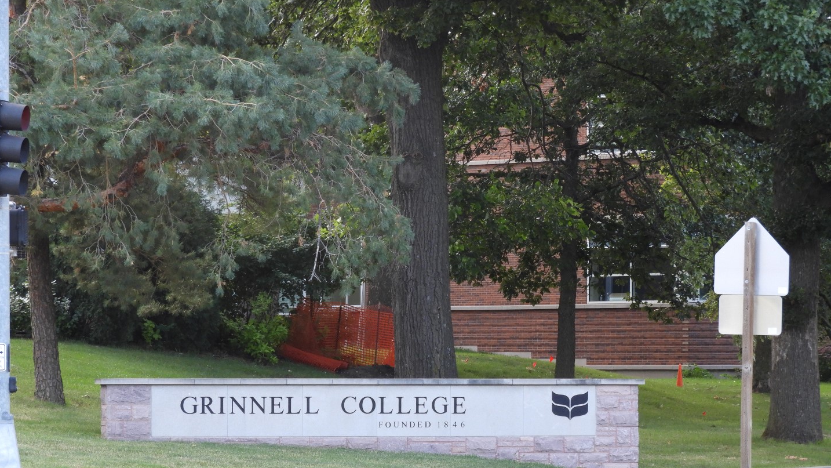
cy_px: 302
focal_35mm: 186
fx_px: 4099
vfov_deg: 6.5
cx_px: 414
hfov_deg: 11.6
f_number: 5.2
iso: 280
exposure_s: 1/60
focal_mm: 30.5
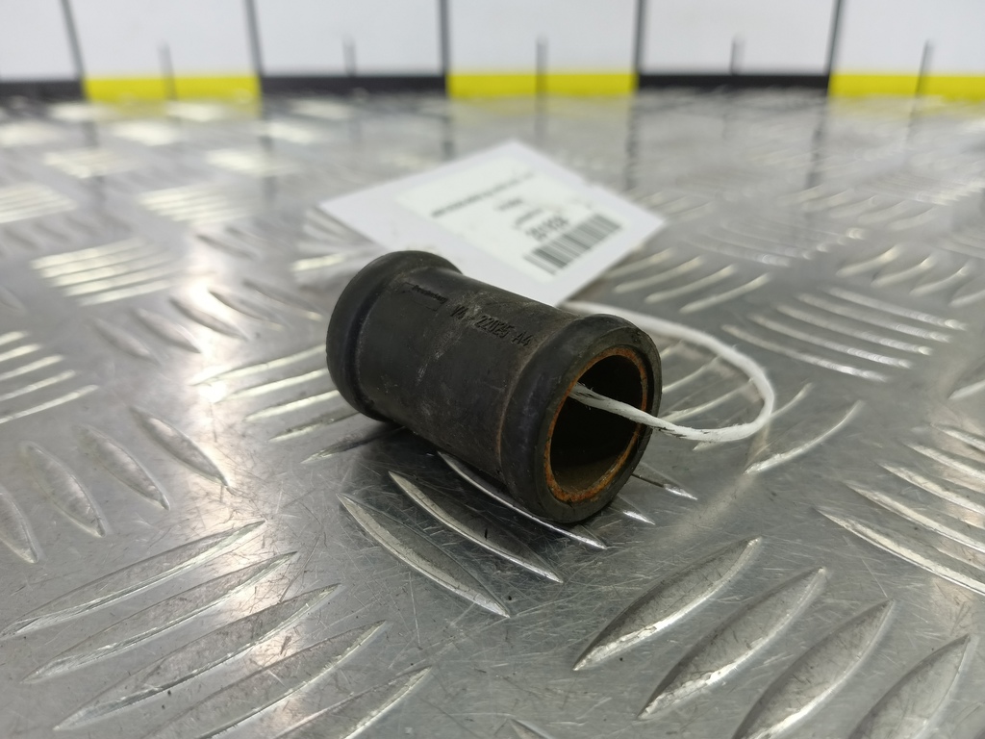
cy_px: 370
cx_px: 492
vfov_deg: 58.9
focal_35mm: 23
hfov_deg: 73.9
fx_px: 654
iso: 130
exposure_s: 1/50
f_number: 1.6
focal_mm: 4.11
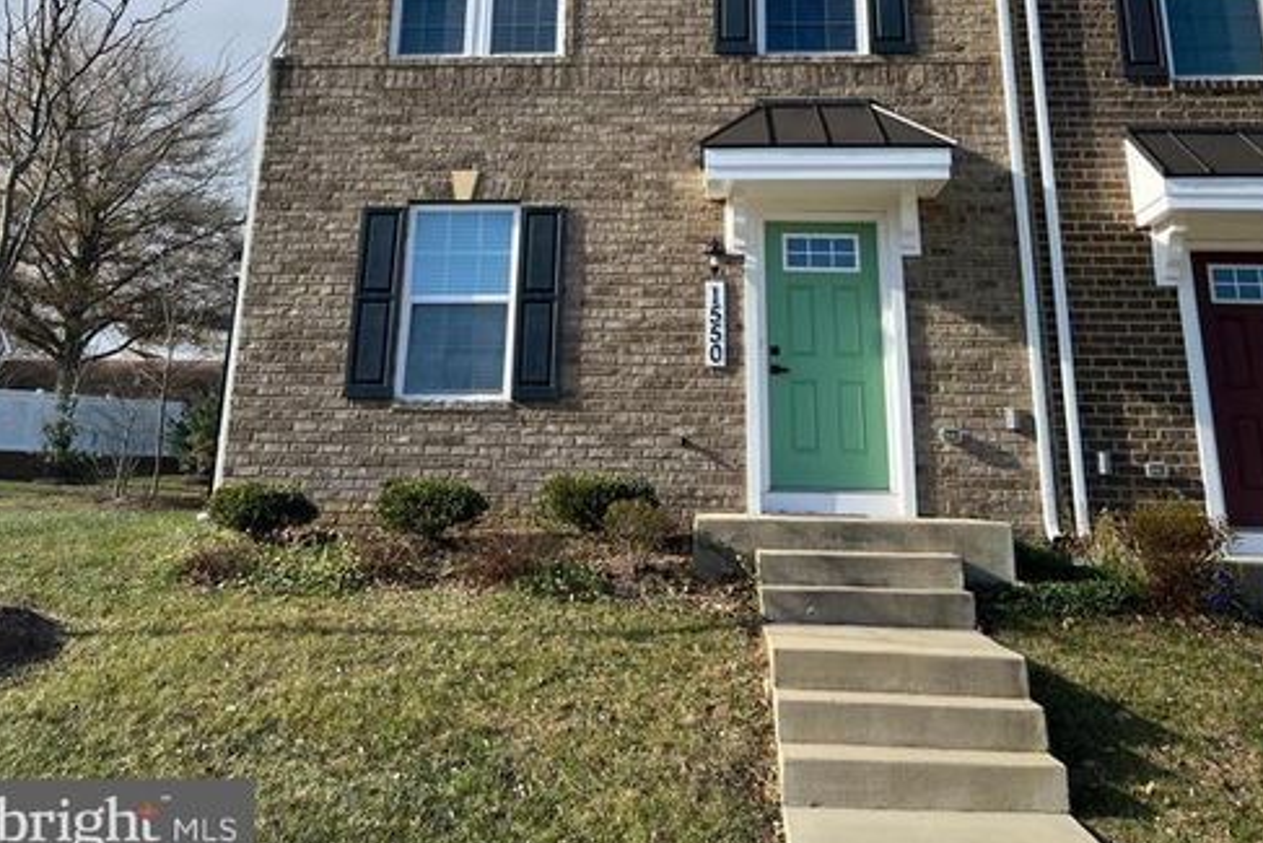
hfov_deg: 51.9
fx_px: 1298
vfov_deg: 33.1
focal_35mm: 37
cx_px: 622
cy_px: 6
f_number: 1.5
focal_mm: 5.7
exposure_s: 1/2165
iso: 50
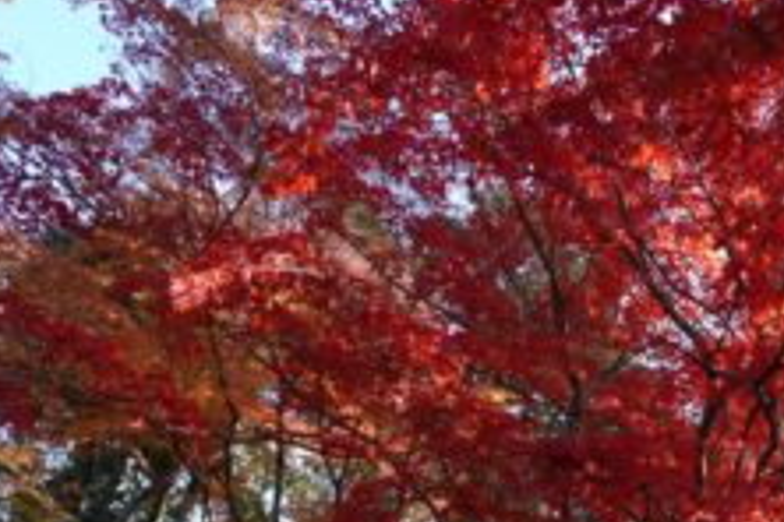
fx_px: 849
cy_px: 540
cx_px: 590
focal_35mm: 39
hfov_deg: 47.7
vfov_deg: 31.3
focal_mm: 6.9
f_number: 4
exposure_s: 1/160
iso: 160
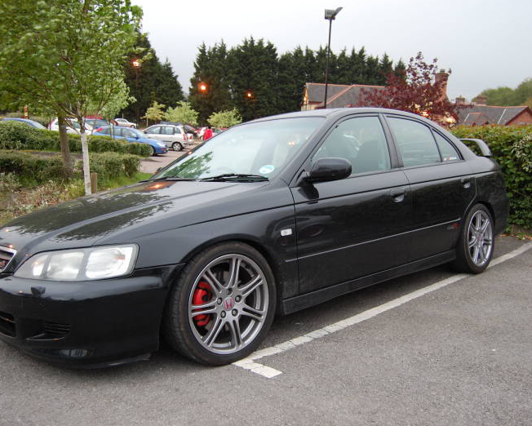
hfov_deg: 57.2
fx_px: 488
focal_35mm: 31
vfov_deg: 47.1
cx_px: 266
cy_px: 213
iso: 400
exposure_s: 1/50
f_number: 3.5
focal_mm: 18
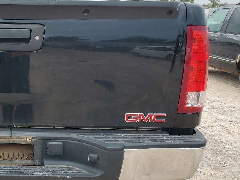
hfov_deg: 34.0
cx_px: 6
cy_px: 87
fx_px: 361
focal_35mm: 52
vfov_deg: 28.0
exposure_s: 1/1429
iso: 50
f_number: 1.5
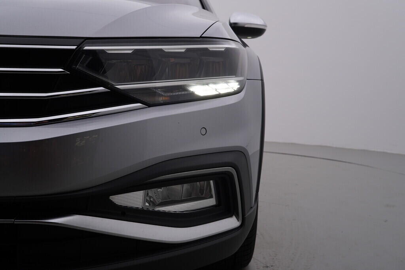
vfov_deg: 36.9
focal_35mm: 36
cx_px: 202
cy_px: 135
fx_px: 405
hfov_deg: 53.1
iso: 125
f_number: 5
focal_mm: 24
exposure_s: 1/125
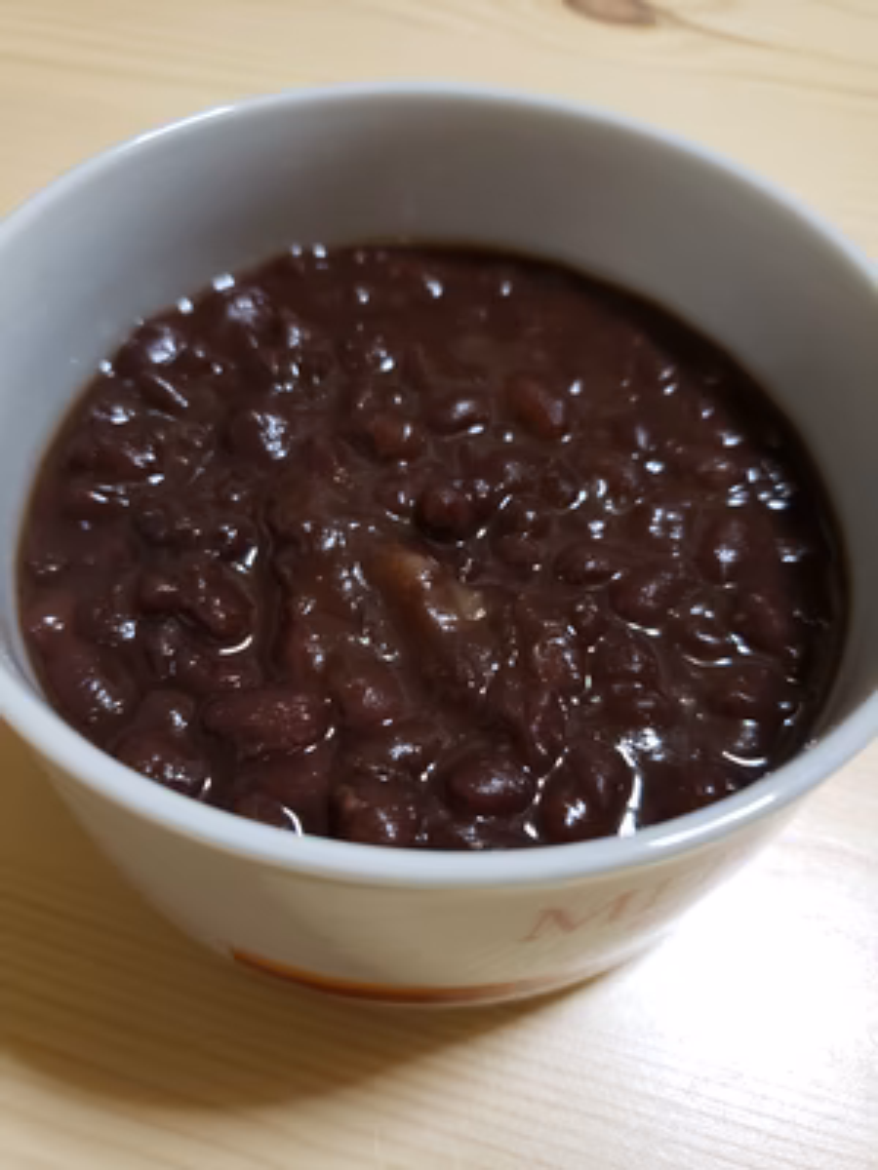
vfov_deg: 67.3
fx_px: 879
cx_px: 439
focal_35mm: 26
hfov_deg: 53.1
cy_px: 585
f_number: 1.5
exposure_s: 1/30
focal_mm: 4.3
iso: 250
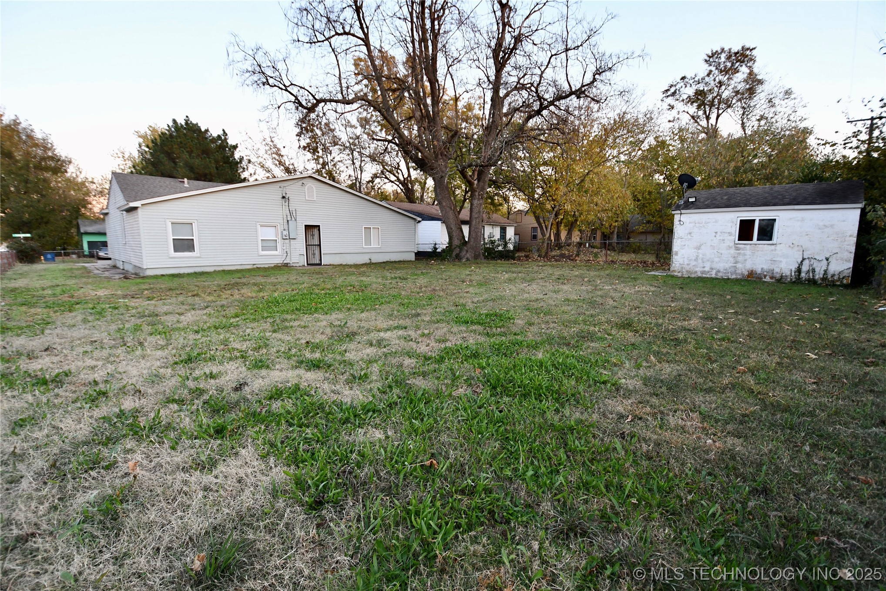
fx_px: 369
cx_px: 443
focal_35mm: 15
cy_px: 296
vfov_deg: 77.3
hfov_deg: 100.4
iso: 1000
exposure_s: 1/125
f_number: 3.5
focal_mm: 10
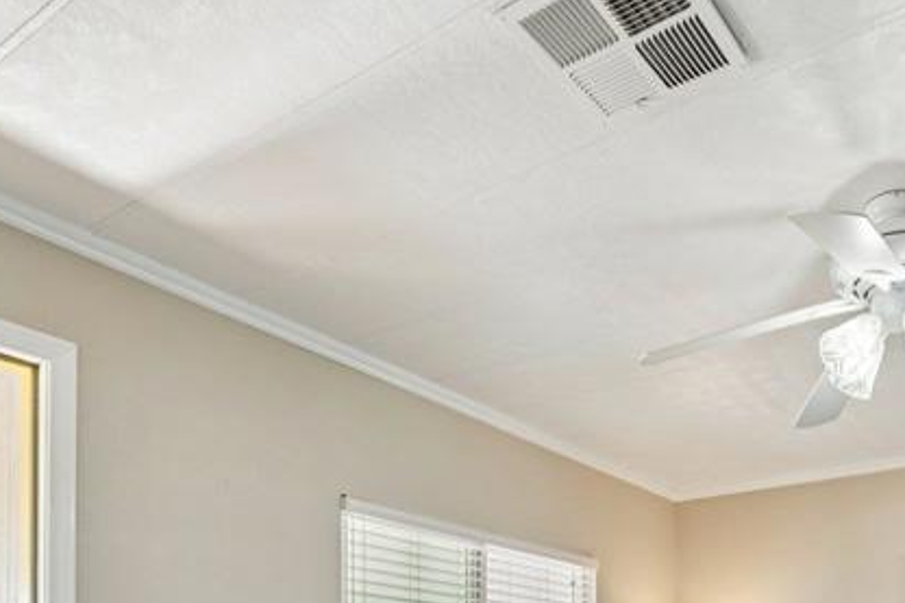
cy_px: 699
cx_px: 666
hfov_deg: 56.2
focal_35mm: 32
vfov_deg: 34.2
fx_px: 804
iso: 400
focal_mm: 13
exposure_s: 1/20
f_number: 9
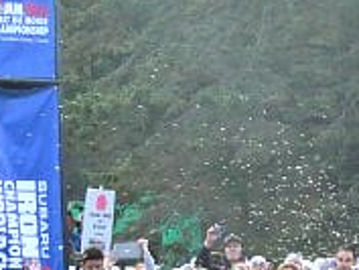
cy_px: 388
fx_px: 4037
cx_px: 304
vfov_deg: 3.8
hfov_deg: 5.1
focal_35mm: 389
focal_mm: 19
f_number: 5.1
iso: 400
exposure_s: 1/125
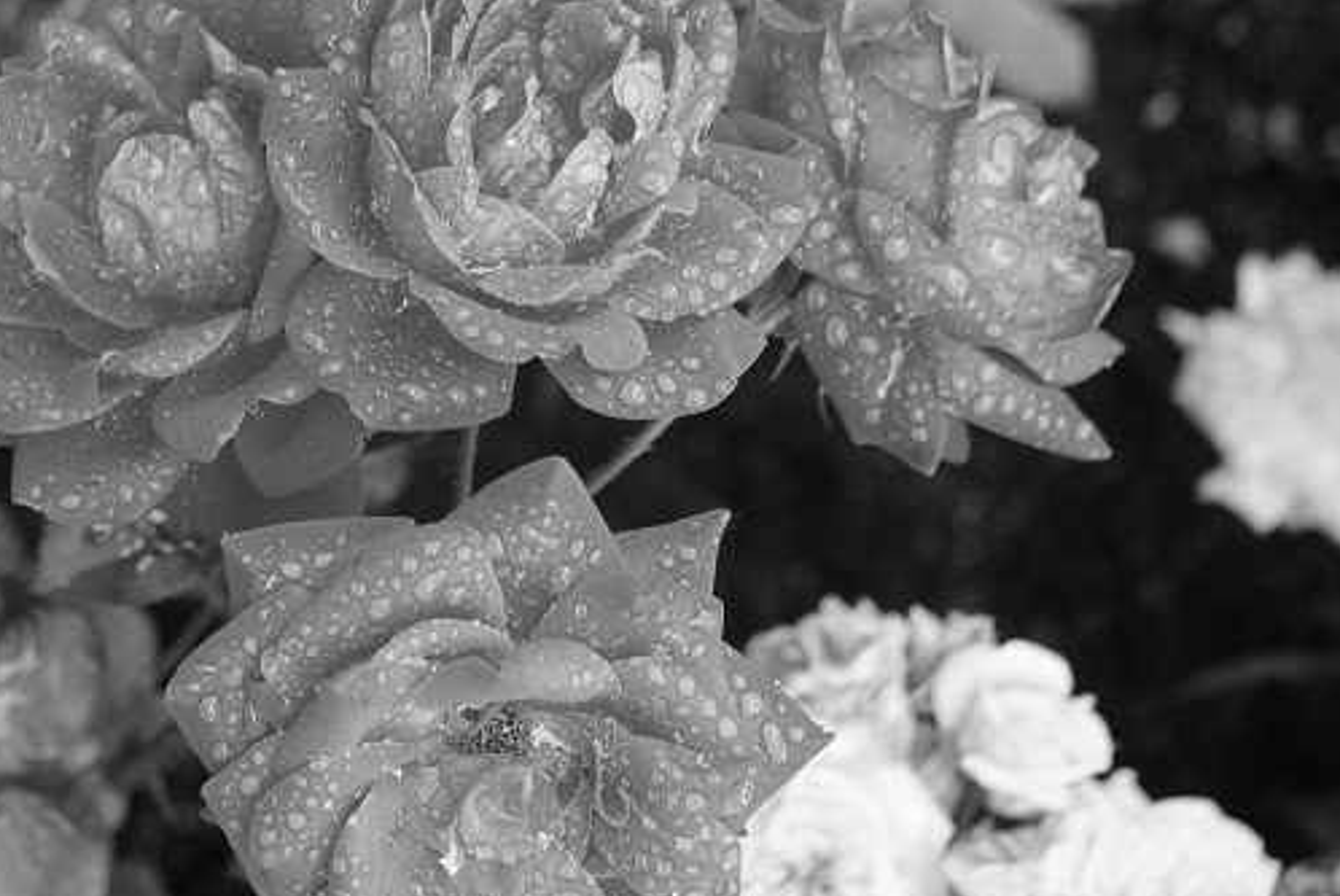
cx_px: 268
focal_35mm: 211
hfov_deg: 9.7
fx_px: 7861
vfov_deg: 6.5
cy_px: 324
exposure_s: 1/40
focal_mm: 78
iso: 200
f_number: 4.5
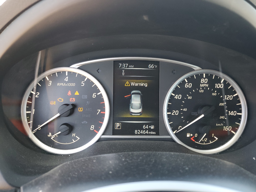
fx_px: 192
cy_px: 96
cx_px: 128
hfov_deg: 67.3
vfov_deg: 53.1
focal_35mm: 26
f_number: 1.5
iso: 93
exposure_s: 1/120
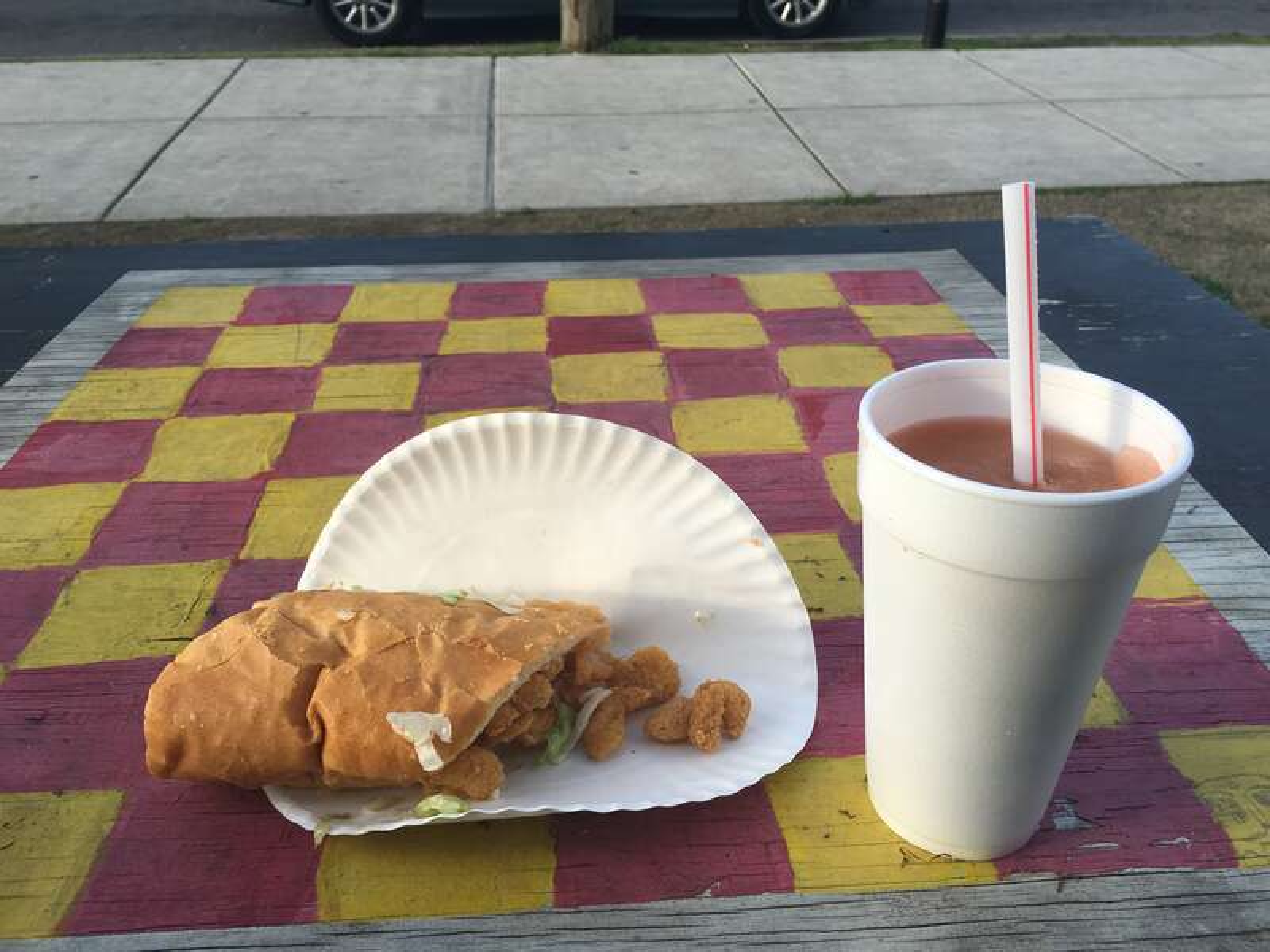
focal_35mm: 29
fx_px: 1064
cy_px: 476
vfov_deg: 48.2
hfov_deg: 61.7
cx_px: 635
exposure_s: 1/625
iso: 25
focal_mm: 4.15
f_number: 2.2
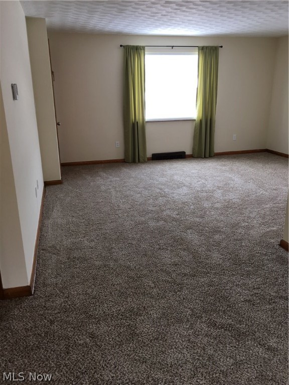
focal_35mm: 29
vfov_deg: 61.7
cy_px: 192
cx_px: 144
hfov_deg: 48.2
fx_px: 323
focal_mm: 4.15
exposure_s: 1/30
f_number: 2.2
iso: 25
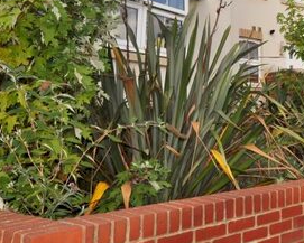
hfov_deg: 37.3
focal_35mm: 47
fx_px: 425
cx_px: 262
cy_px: 29
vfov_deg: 30.7
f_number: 9
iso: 200
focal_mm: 13
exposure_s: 1/200
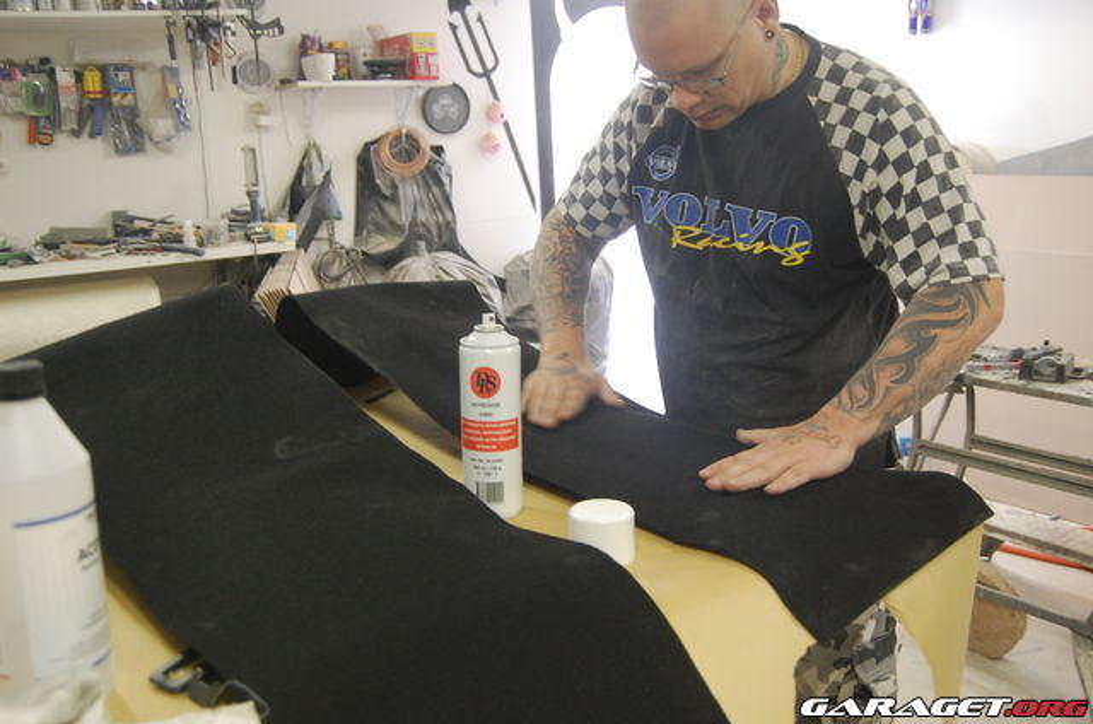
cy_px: 362
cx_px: 546
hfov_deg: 55.2
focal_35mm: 34
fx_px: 1045
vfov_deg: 38.2
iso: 800
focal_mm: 23
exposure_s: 1/13
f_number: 3.8
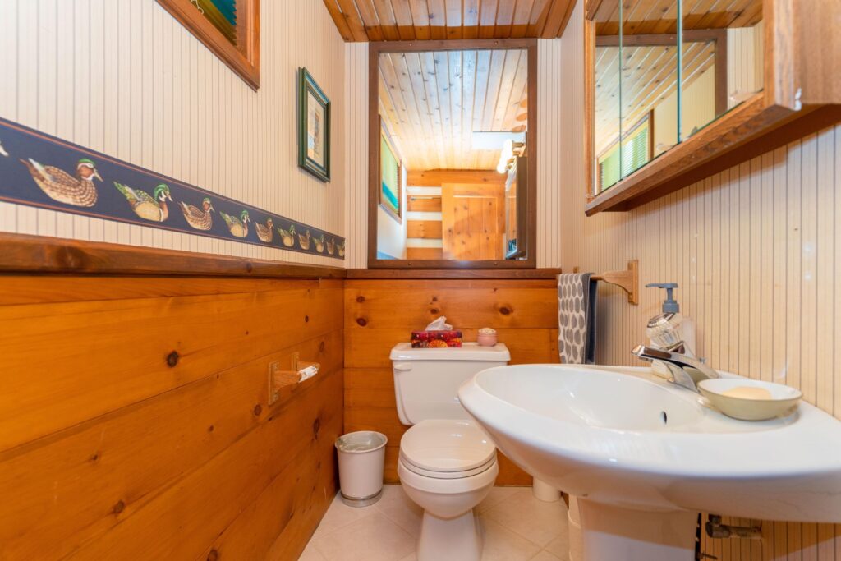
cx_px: 420
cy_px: 280
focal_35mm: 17
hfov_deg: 93.3
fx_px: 397
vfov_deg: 70.5
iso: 640
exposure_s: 1/200
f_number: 3.5
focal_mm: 17
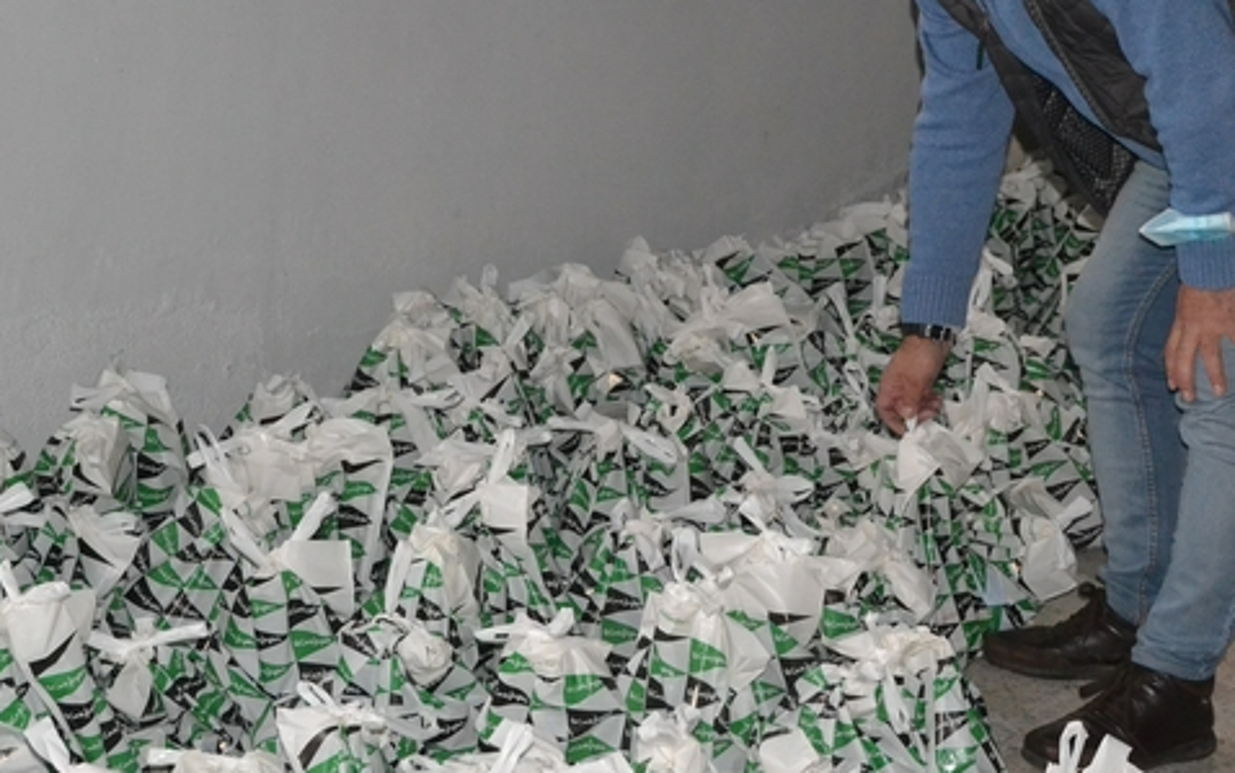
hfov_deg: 23.8
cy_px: 330
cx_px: 514
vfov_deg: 15.0
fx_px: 2929
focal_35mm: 87
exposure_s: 1/60
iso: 3200
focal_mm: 34
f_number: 7.1
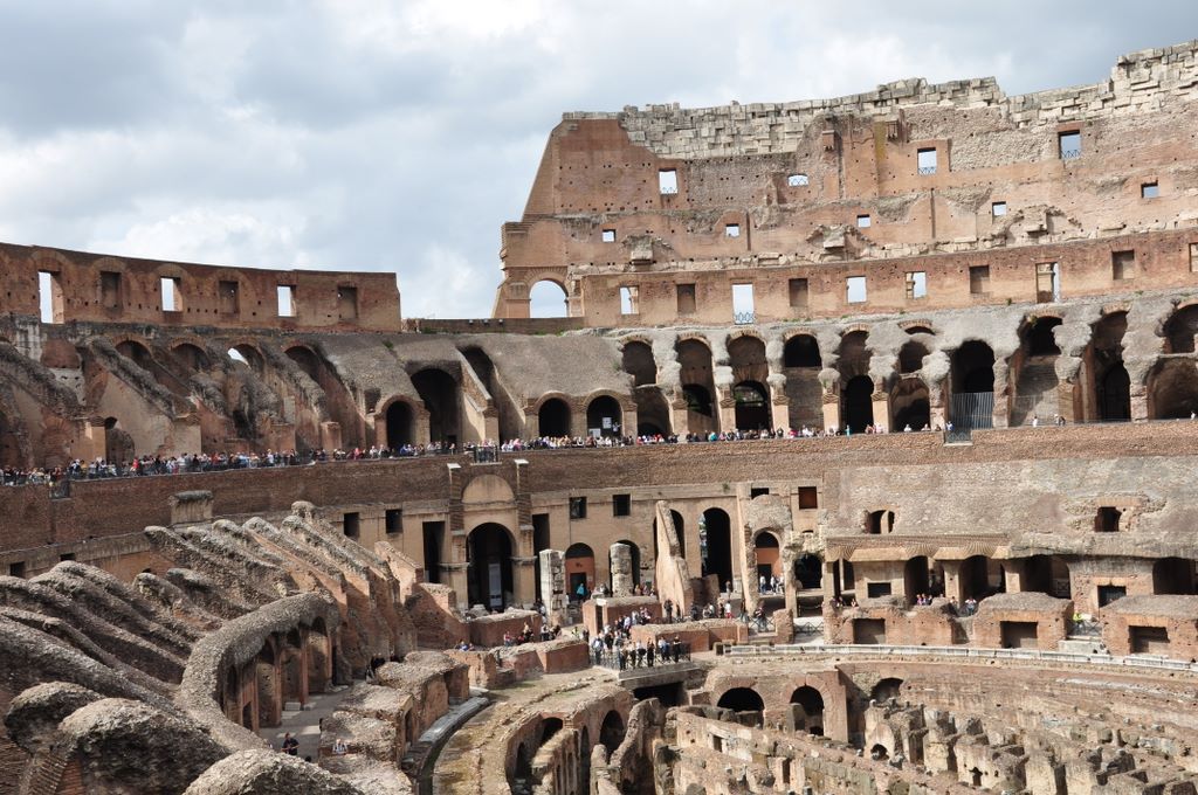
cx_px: 599
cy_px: 398
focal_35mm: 39
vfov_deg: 34.1
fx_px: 1296
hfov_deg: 49.6
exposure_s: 1/250
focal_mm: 26
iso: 200
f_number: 10
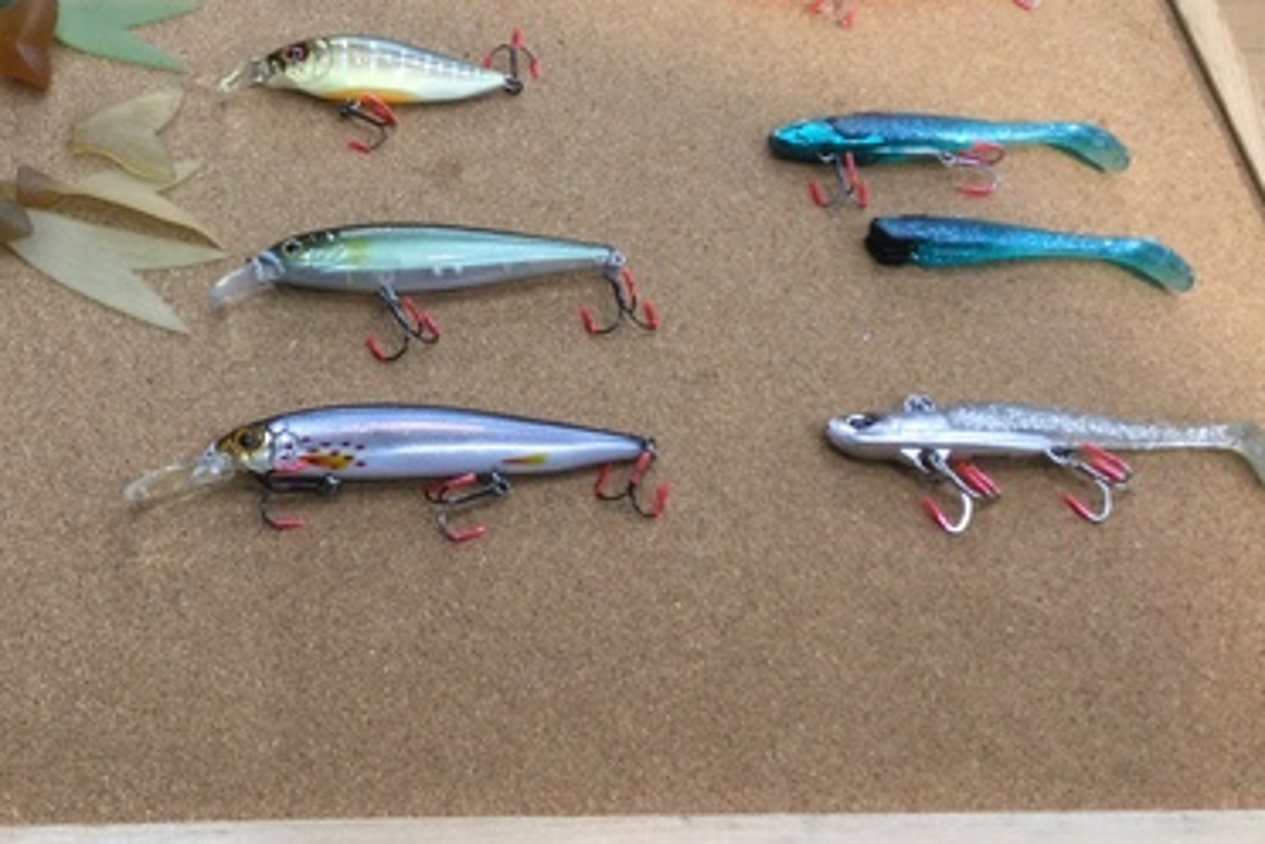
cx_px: 272
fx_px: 1827
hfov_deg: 37.0
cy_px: 235
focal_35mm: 52
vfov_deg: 25.7
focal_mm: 3.3
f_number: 2.4
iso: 32
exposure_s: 1/30
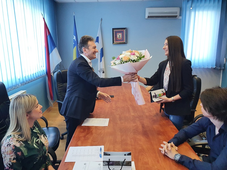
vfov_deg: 53.1
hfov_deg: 67.3
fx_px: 170
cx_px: 114
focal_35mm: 26
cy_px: 85
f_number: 2.4
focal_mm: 4.32
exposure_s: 1/100
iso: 200
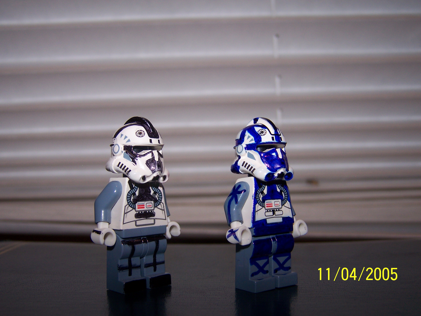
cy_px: 158
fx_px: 523
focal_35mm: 43
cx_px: 210
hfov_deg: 43.9
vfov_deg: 33.6
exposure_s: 1/60
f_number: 2.9
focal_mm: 7.1
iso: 80
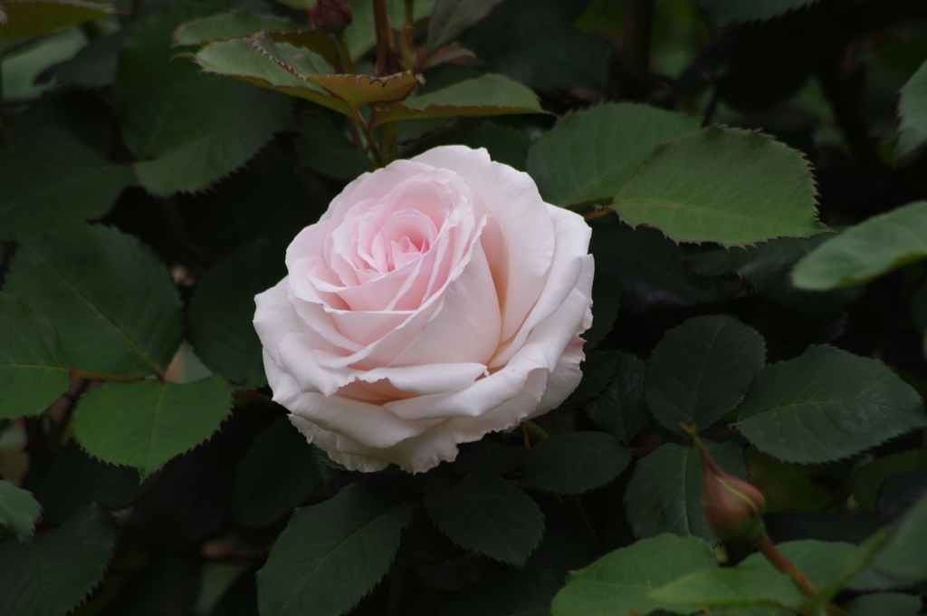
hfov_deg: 4.6
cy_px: 308
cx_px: 464
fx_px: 11573
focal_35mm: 450
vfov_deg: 3.0
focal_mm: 300
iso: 400
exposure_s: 1/400
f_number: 8
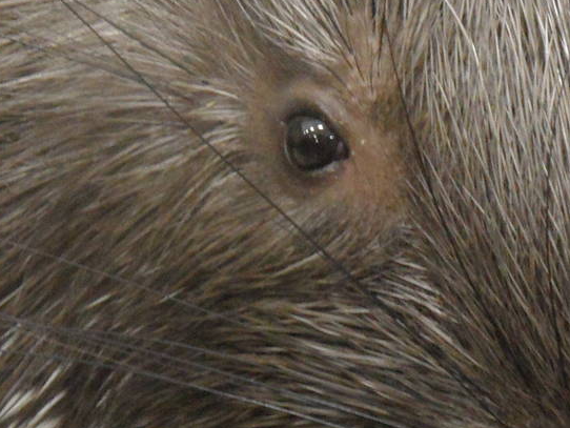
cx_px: 154
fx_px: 3888
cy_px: 239
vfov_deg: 6.3
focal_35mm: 236
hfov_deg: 8.4
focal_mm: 13.2
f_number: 4.2
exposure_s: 1/8
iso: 400
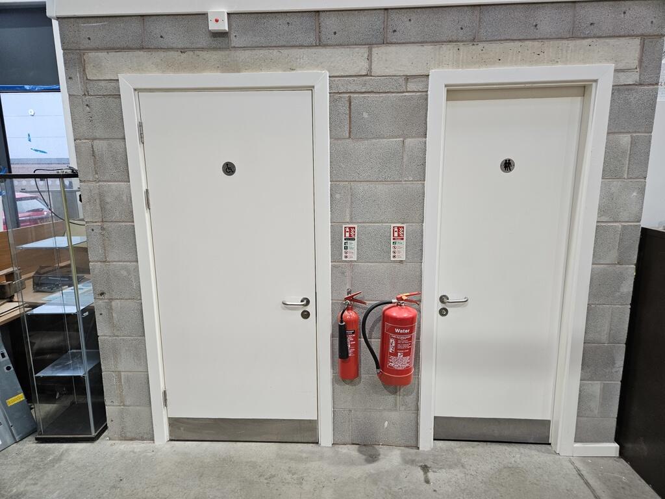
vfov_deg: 58.9
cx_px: 332
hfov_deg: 73.9
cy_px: 250
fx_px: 442
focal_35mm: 23
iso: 200
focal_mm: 5.4
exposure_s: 1/190
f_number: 1.8
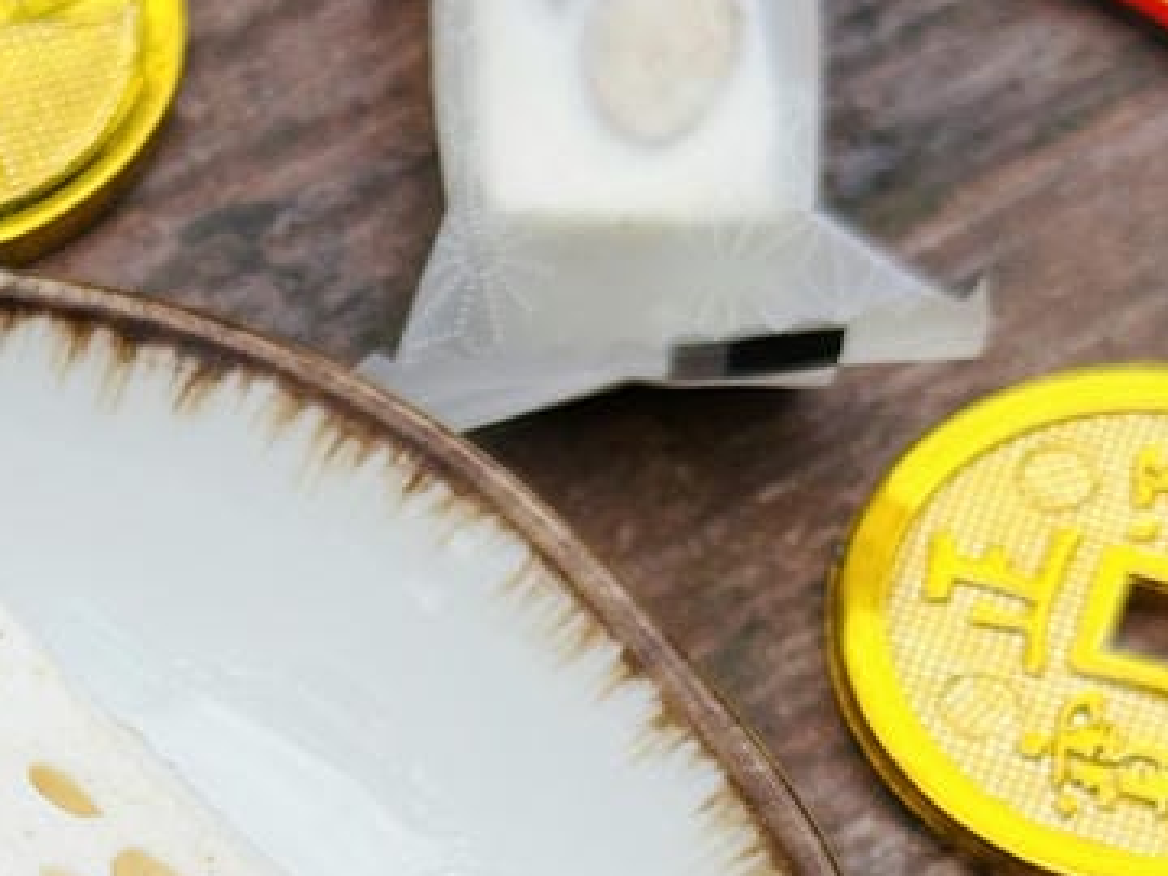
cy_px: 1071
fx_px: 5399
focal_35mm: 160
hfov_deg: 12.1
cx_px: -195
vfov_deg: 9.2
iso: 50
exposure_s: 1/164
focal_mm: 6.86
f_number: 1.78
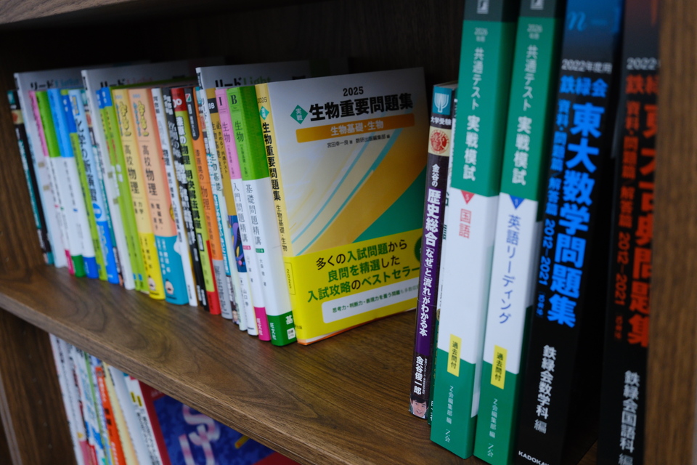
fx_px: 678
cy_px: 232
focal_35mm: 35
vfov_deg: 37.9
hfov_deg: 54.4
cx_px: 348
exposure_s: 1/100
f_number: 4
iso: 1000
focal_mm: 23
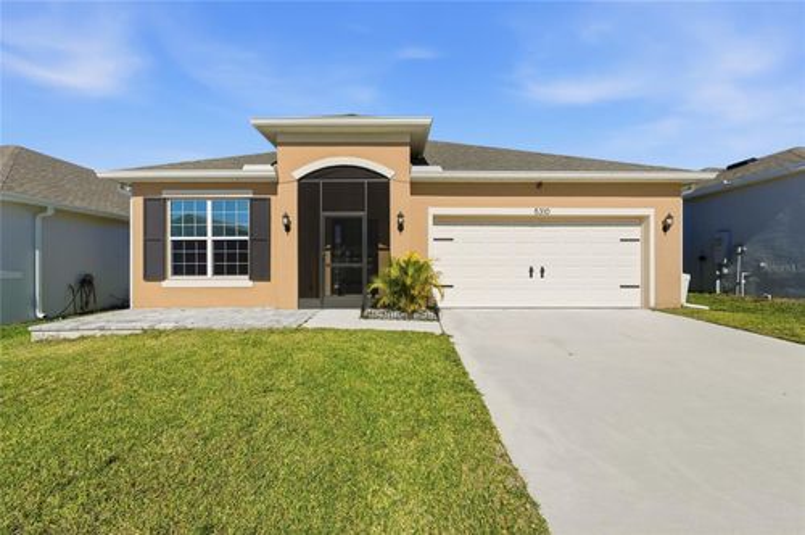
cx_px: 402
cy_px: 268
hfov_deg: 100.5
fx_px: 335
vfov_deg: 77.2
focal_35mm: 15
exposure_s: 1/4000
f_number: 7.1
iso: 100
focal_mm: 10
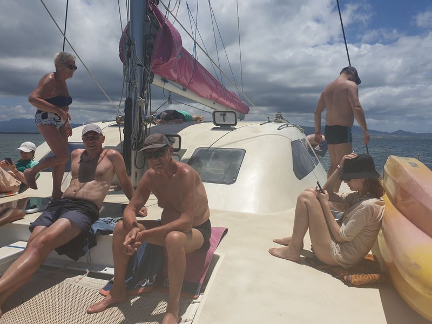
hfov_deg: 67.3
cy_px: 162
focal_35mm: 26
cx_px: 216
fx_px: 324
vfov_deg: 53.1
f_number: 2.4
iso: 50
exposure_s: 1/3831
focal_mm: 4.3
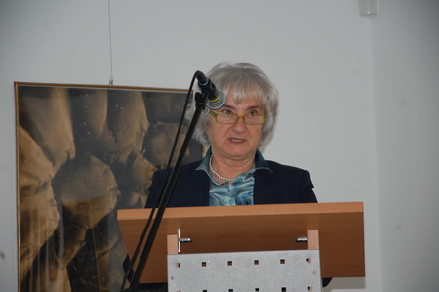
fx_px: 1919
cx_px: 220
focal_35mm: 158
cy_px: 146
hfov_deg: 13.1
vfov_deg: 8.7
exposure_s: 1/60
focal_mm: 105
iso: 400
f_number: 5.6
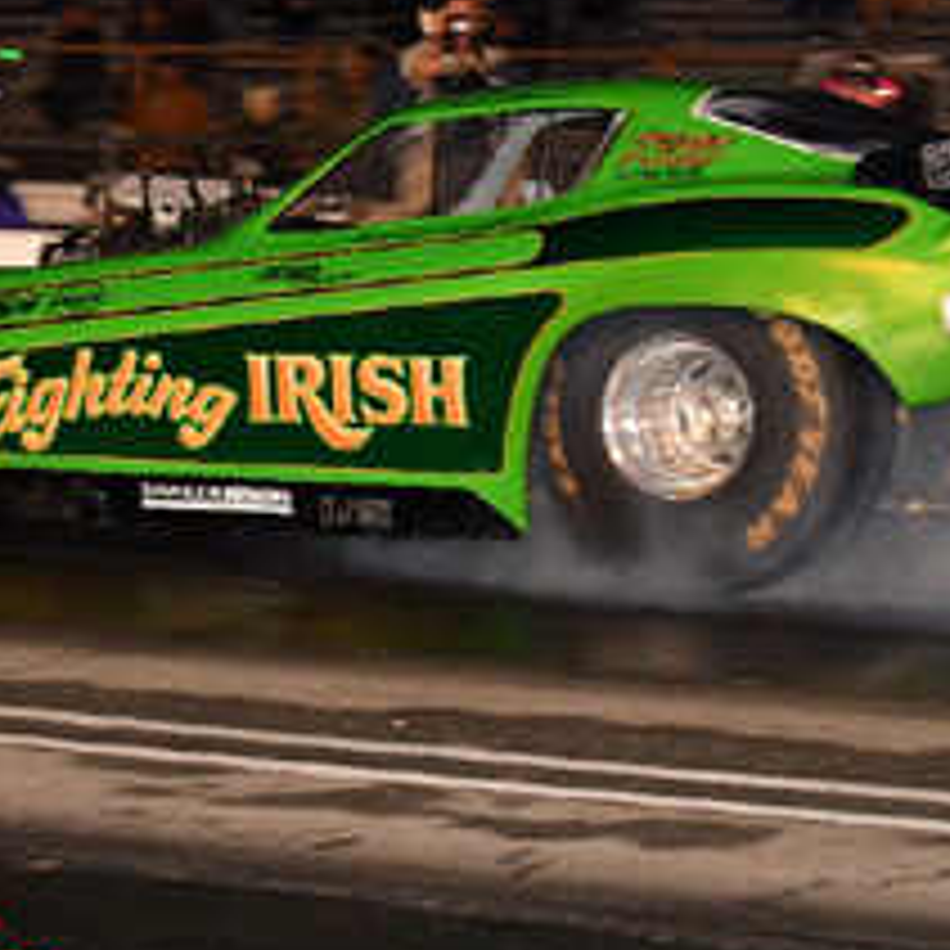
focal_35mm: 169
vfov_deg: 10.3
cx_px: 387
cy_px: 457
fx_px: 5247
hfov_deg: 10.3
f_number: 5.6
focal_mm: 70
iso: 1250
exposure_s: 1/250
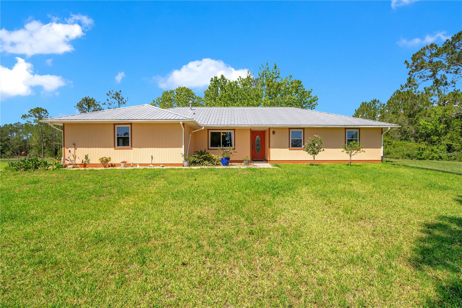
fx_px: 205
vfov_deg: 73.7
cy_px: 154
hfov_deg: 96.7
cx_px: 231
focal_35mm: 16
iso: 100
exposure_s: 1/160
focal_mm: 16
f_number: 10
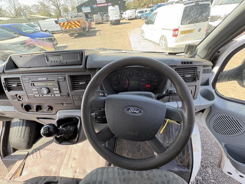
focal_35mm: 14
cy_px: 92
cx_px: 122
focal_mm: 2.22
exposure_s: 1/99
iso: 160
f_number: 2.2
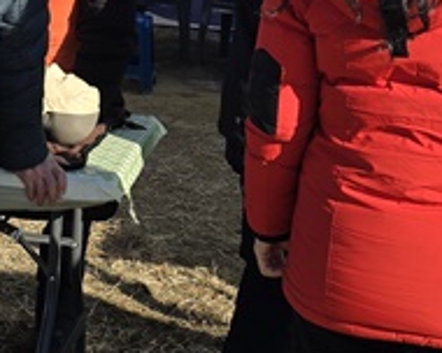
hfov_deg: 19.1
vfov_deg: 14.6
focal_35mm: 99
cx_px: 56
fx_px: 1295
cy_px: -156
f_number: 1.7
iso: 12
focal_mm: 6.3
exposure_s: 1/909
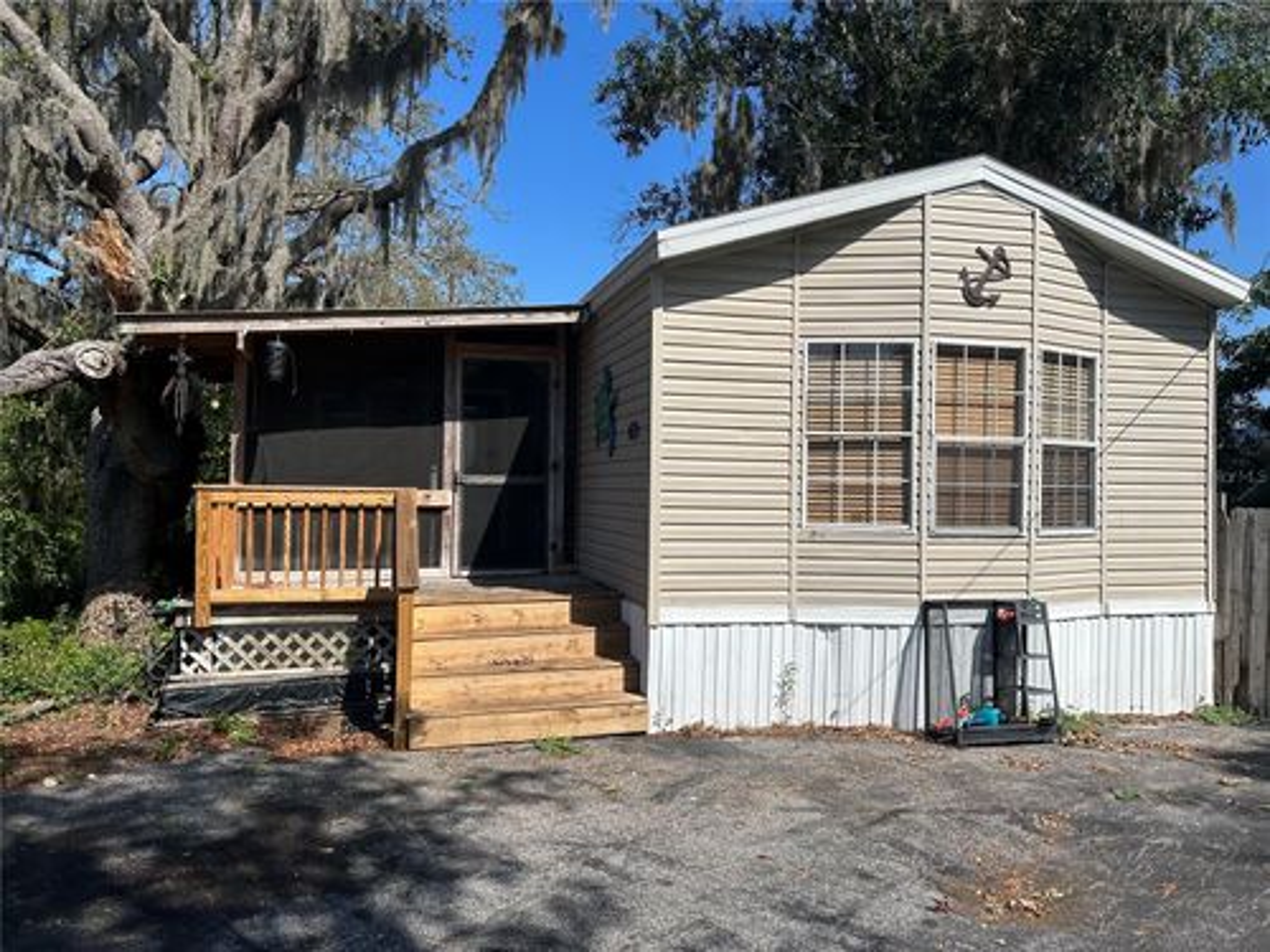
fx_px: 954
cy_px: 476
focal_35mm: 26
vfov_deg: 53.1
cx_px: 635
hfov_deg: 67.3
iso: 50
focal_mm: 5.7
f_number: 1.5
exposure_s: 1/6211
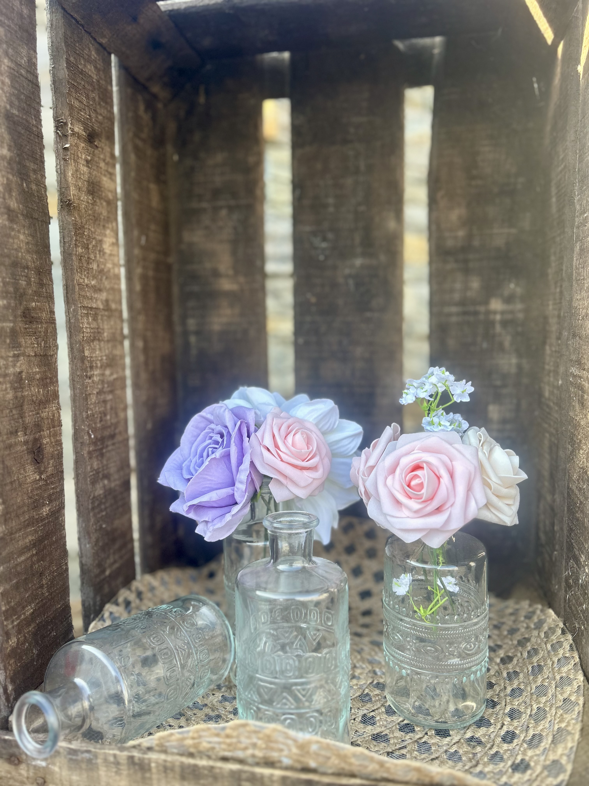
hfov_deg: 53.1
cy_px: 393
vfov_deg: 67.3
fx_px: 590
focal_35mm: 26
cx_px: 294
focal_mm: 5.7
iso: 40
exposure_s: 1/241
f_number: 1.5
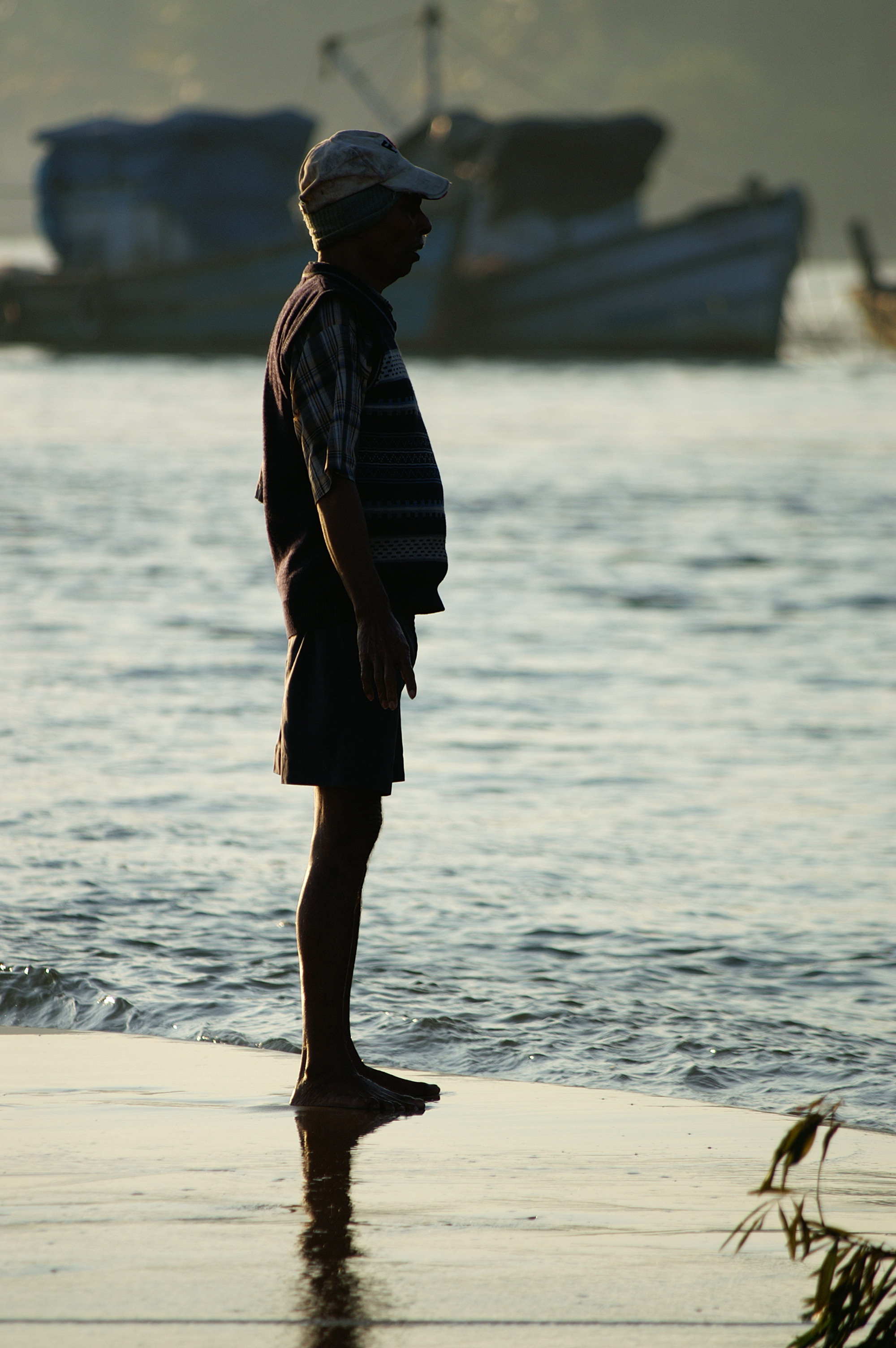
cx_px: 448
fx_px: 16830
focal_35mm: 450
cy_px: 674
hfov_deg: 3.0
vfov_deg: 4.6
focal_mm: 300
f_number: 5.6
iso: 100
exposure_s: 1/640
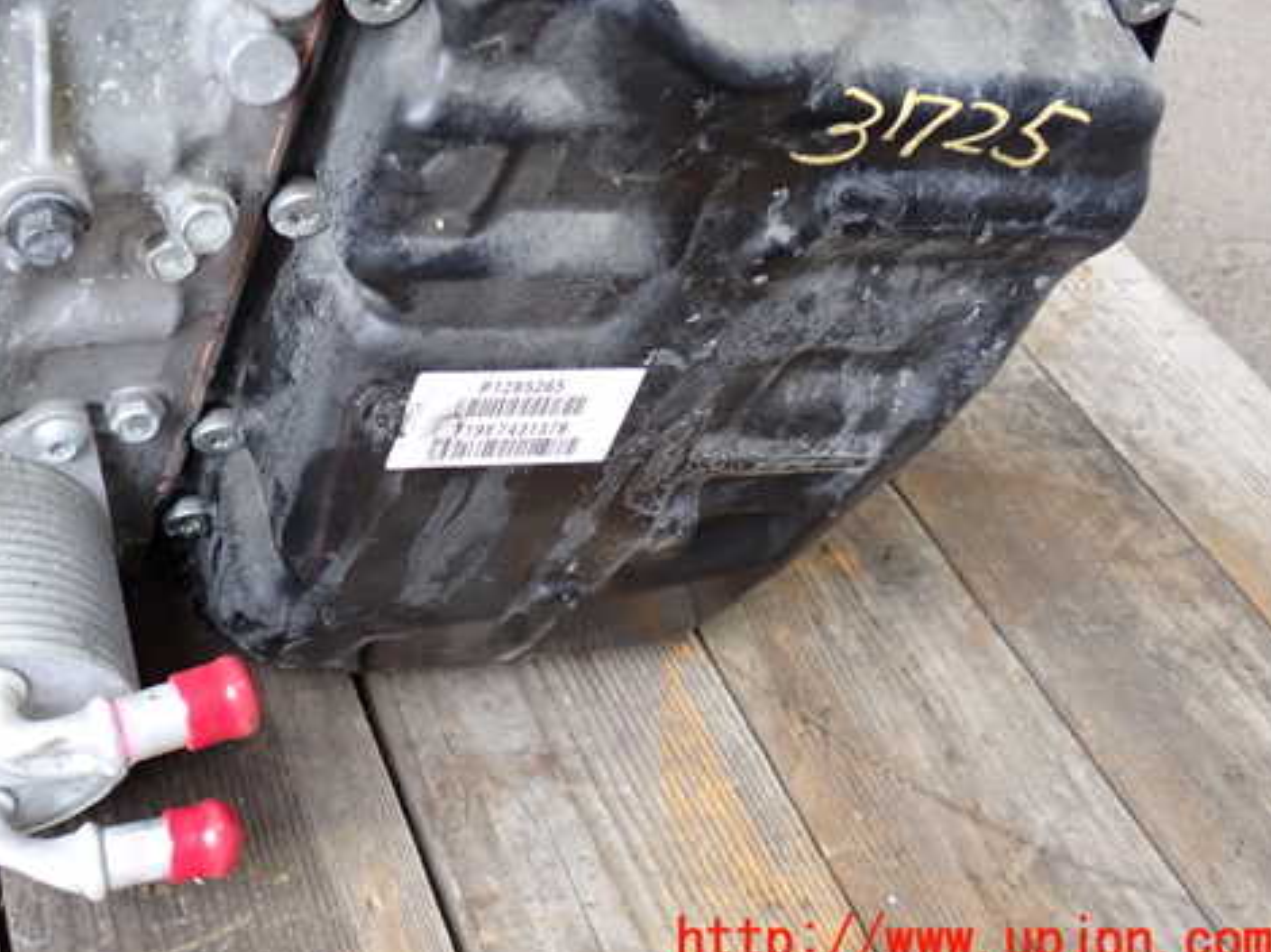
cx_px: 476
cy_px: 368
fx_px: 1688
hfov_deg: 41.0
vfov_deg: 31.4
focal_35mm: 46
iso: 200
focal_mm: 6.37
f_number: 2.5
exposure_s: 1/40
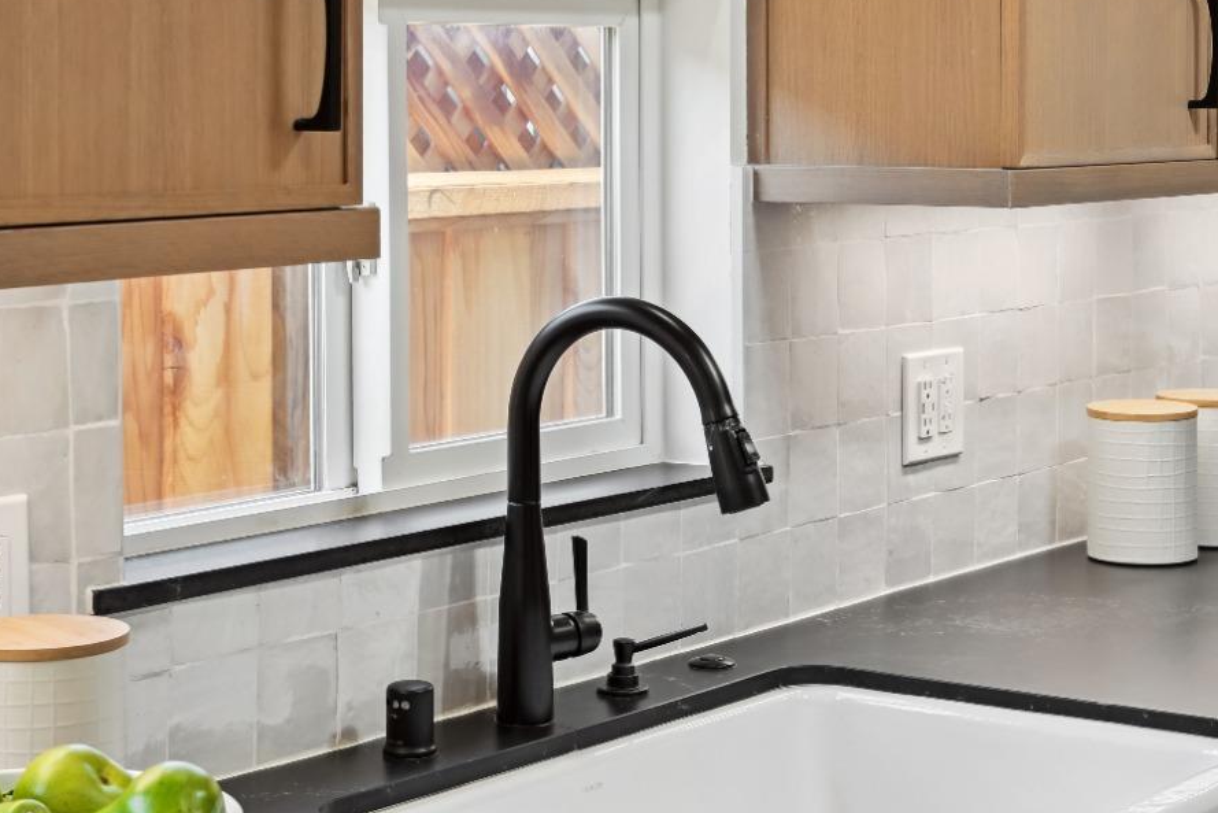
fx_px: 2741
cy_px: 644
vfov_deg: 16.7
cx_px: 691
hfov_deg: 25.0
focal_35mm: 81
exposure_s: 1/50
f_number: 10
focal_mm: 48
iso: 800
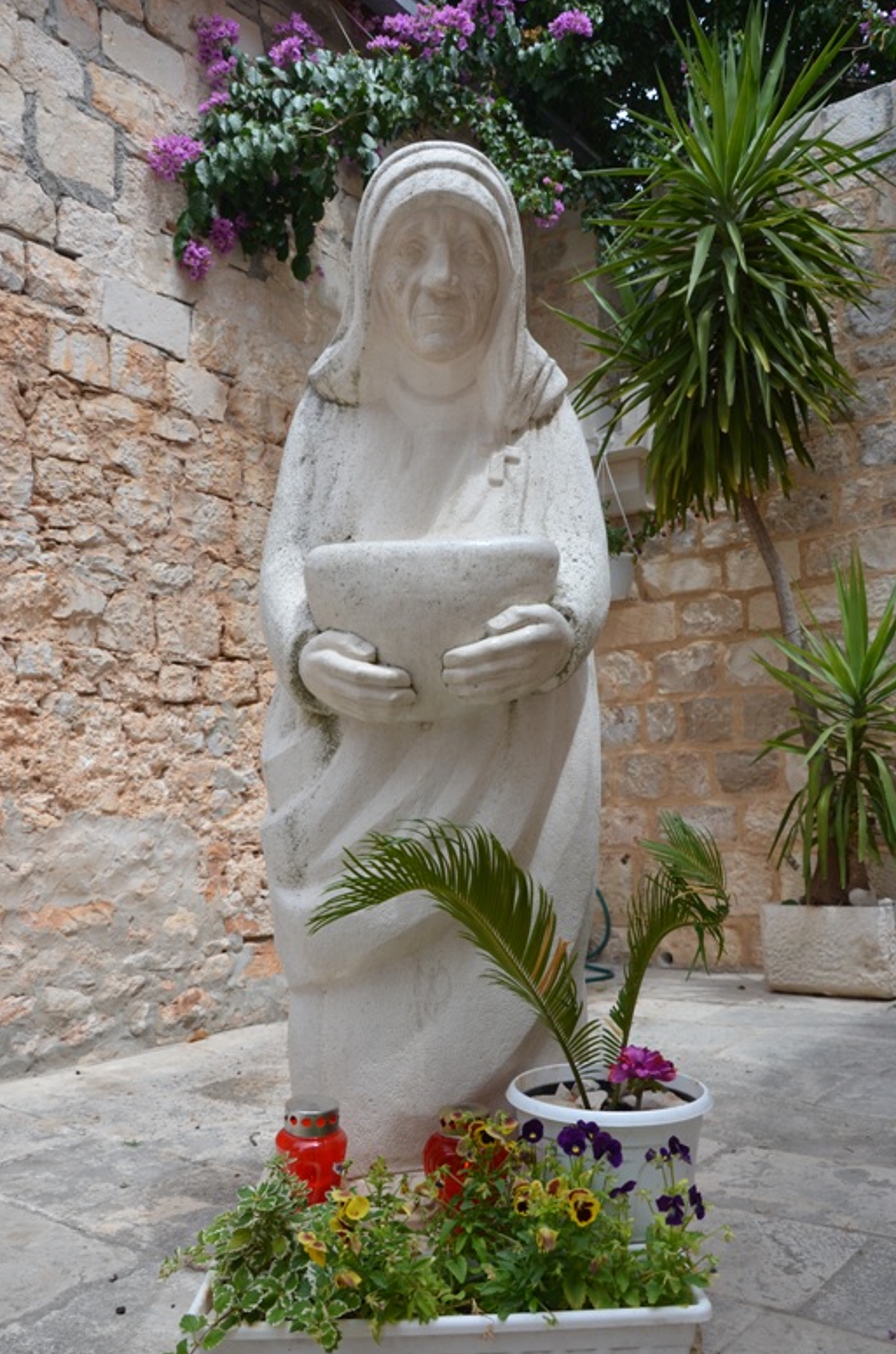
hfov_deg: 40.3
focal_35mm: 33
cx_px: 456
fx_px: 1220
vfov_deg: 58.0
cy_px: 694
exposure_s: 1/200
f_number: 7.1
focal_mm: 21
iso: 200
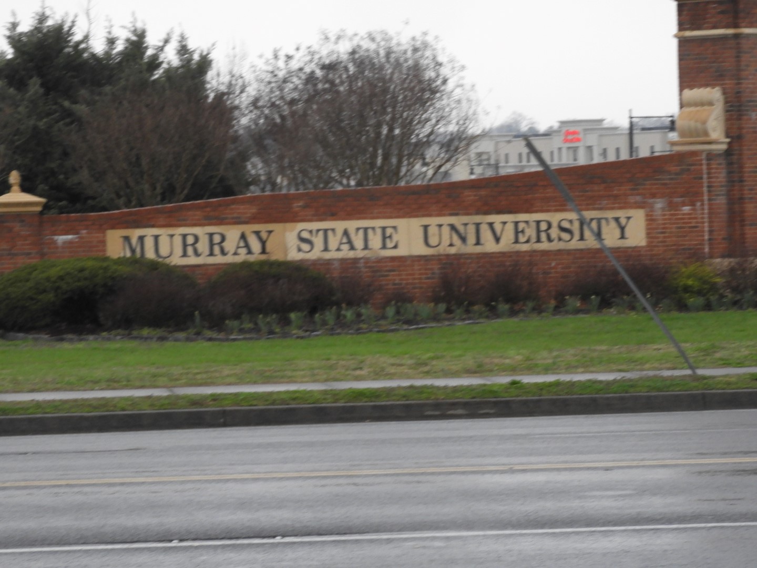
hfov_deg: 13.2
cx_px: 378
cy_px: 284
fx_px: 3280
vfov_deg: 9.9
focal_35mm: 150
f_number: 5.2
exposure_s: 1/40
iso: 400
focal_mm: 26.9
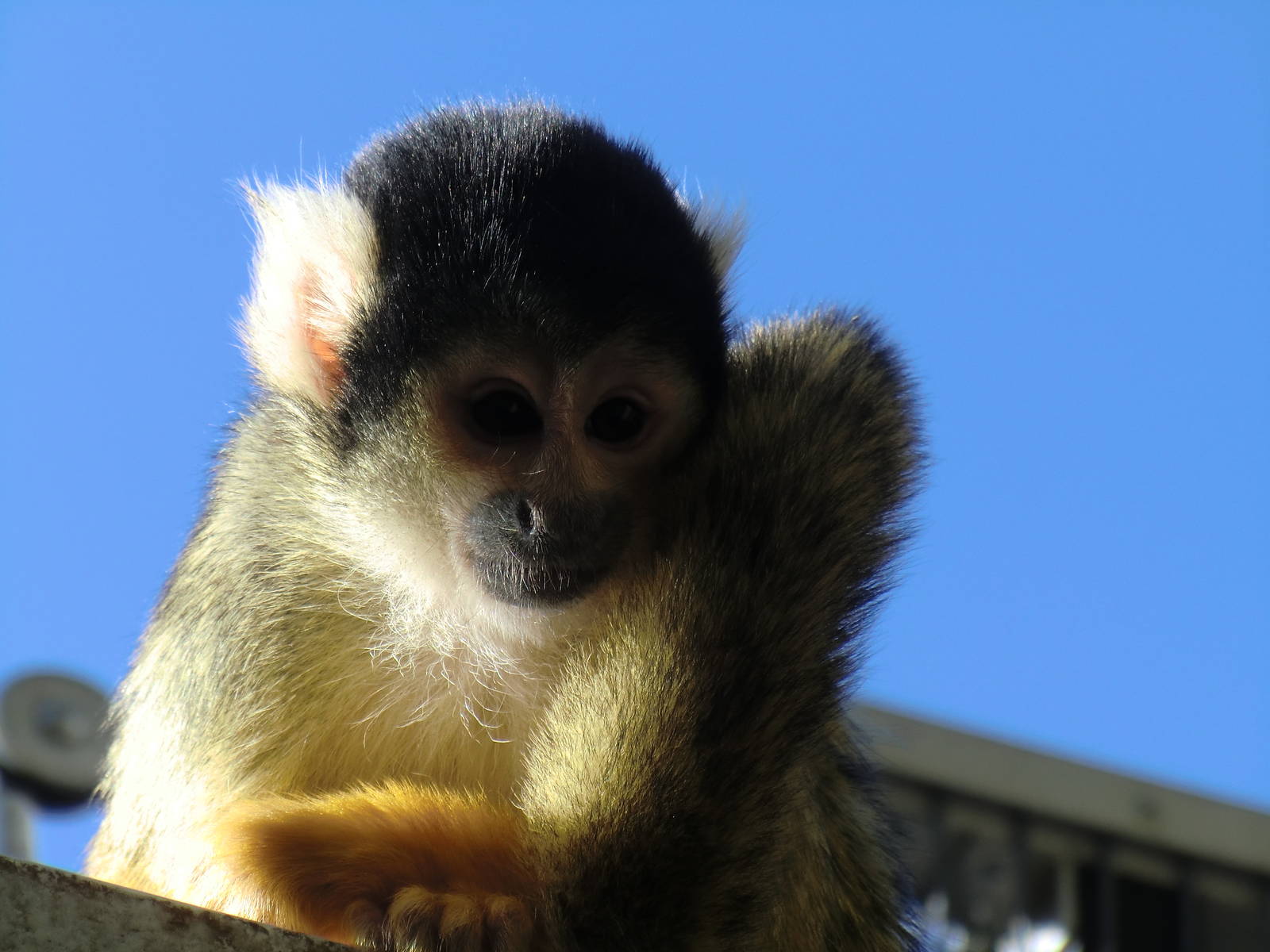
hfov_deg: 8.2
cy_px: 476
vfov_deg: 6.2
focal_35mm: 240
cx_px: 635
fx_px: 8805
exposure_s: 1/250
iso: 80
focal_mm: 43
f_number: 5.7
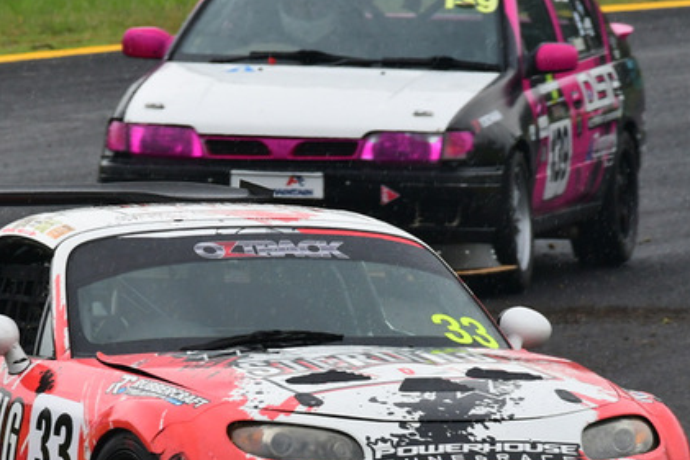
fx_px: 21875
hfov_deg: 1.8
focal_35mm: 1141
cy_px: 329
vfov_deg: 1.2
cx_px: 129
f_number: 11
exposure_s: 1/640
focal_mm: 400
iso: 1000
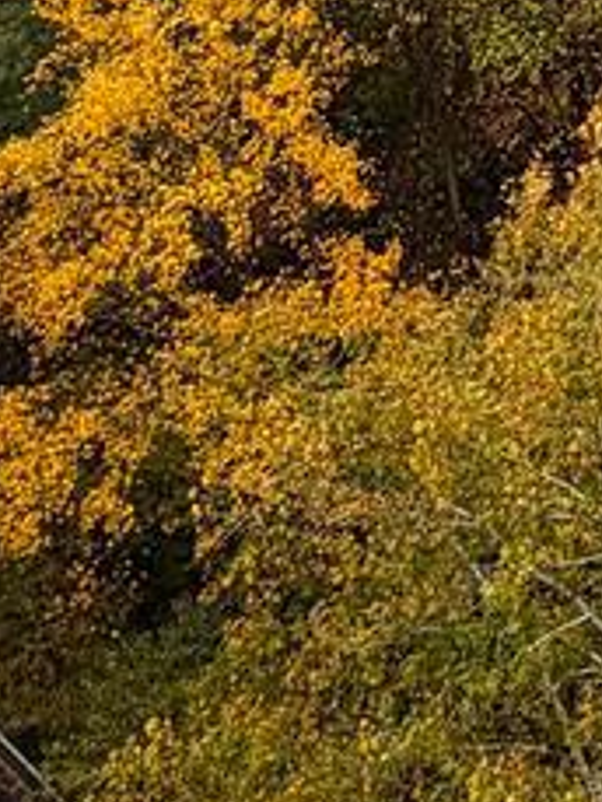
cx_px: 1029
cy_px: -662
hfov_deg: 14.2
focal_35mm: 94
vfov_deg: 17.0
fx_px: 2178
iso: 32
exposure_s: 1/770
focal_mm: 2.22
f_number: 2.2
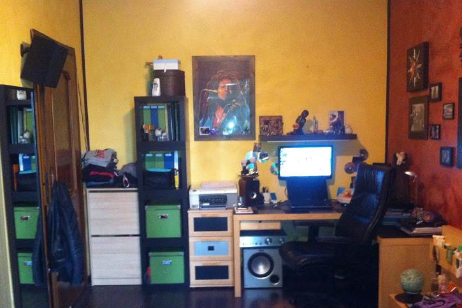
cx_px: 229
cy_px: 184
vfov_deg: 34.1
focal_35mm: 39
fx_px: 500
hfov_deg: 49.6
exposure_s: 1/15
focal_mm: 3.85
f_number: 2.8
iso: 500
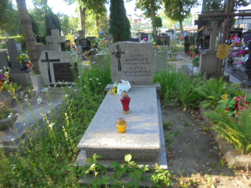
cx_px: 126
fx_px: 189
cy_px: 94
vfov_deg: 53.1
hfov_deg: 67.3
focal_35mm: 26
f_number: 3.5
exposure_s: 1/80
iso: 100
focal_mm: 4.6
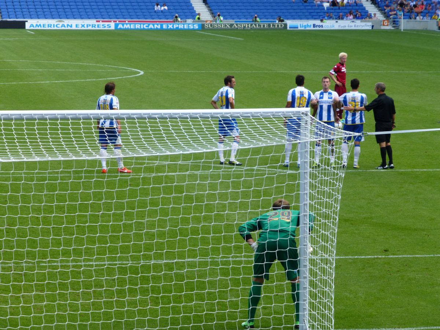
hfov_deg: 12.8
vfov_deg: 9.6
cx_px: 220
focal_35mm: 154
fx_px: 1957
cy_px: 165
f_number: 5.4
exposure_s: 1/125
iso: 100
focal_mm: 27.6
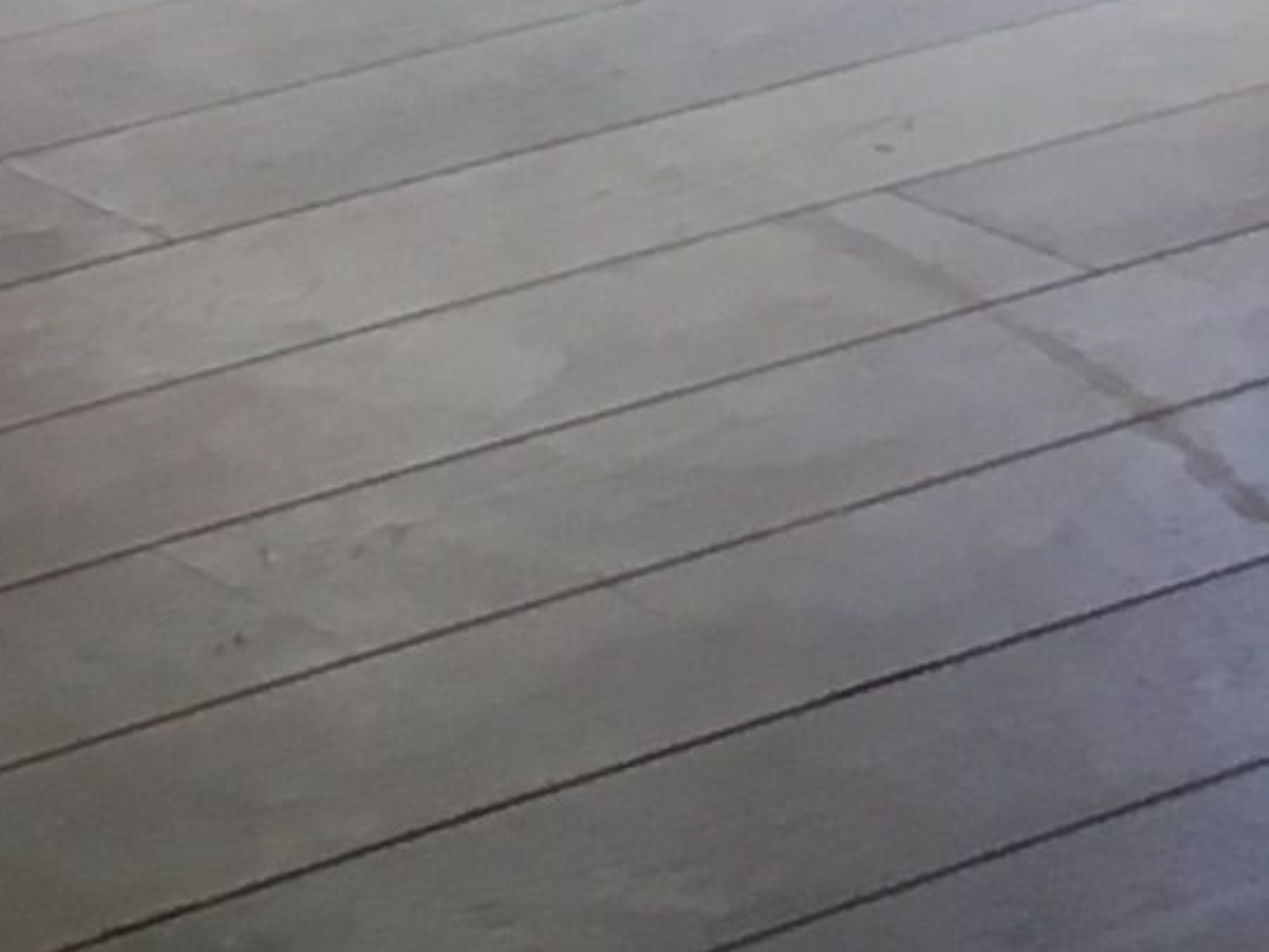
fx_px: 7882
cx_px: 226
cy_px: -1603
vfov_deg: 6.5
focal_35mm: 215
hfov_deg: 9.2
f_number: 2.2
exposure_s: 1/33
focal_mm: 4.15
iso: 25
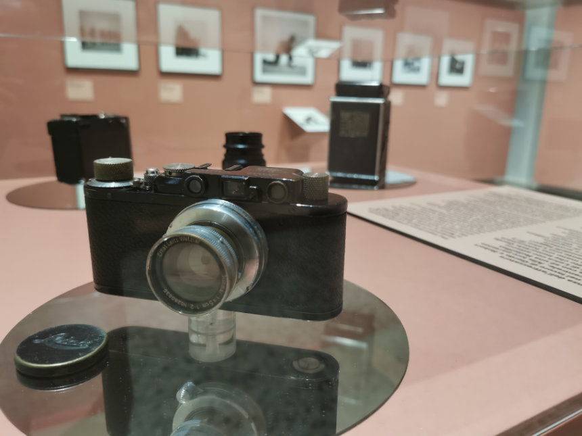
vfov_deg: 51.4
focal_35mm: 27
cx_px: 291
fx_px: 454
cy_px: 218
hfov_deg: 65.3
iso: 250
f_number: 1.6
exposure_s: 1/50
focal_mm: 5.6
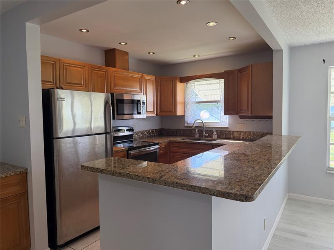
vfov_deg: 56.8
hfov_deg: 71.6
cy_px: 125
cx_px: 167
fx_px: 232
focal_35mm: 24
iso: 200
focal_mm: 6.76
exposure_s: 1/188
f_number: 1.78
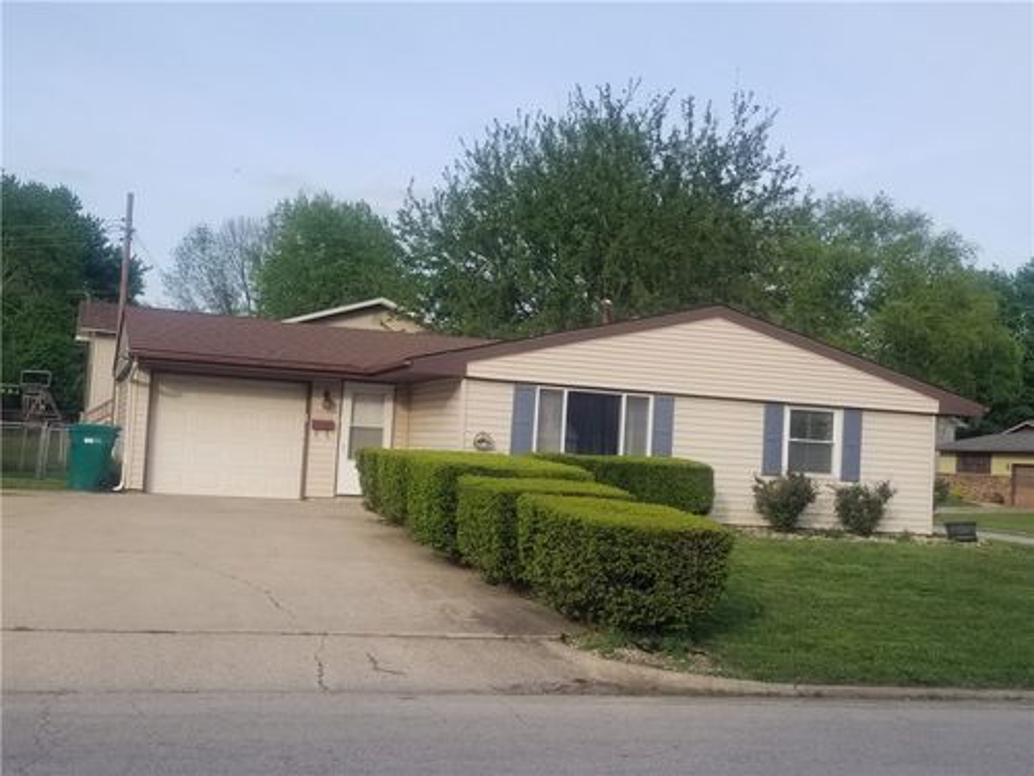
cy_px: 388
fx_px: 777
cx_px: 517
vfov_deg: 53.1
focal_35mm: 26
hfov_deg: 67.3
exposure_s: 1/1148
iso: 50
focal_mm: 4.3
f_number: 1.7
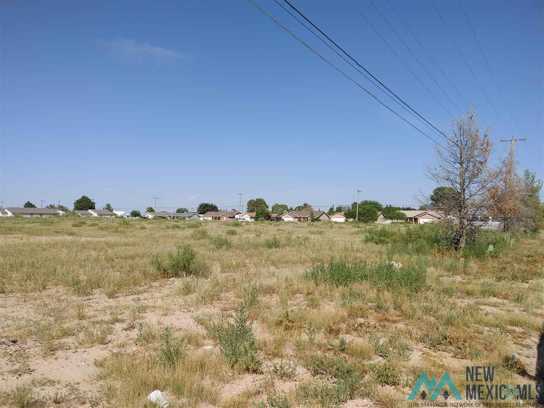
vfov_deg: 53.1
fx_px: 409
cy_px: 204
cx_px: 272
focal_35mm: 26
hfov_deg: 67.3
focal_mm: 5.58
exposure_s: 1/3030
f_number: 1.8
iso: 50
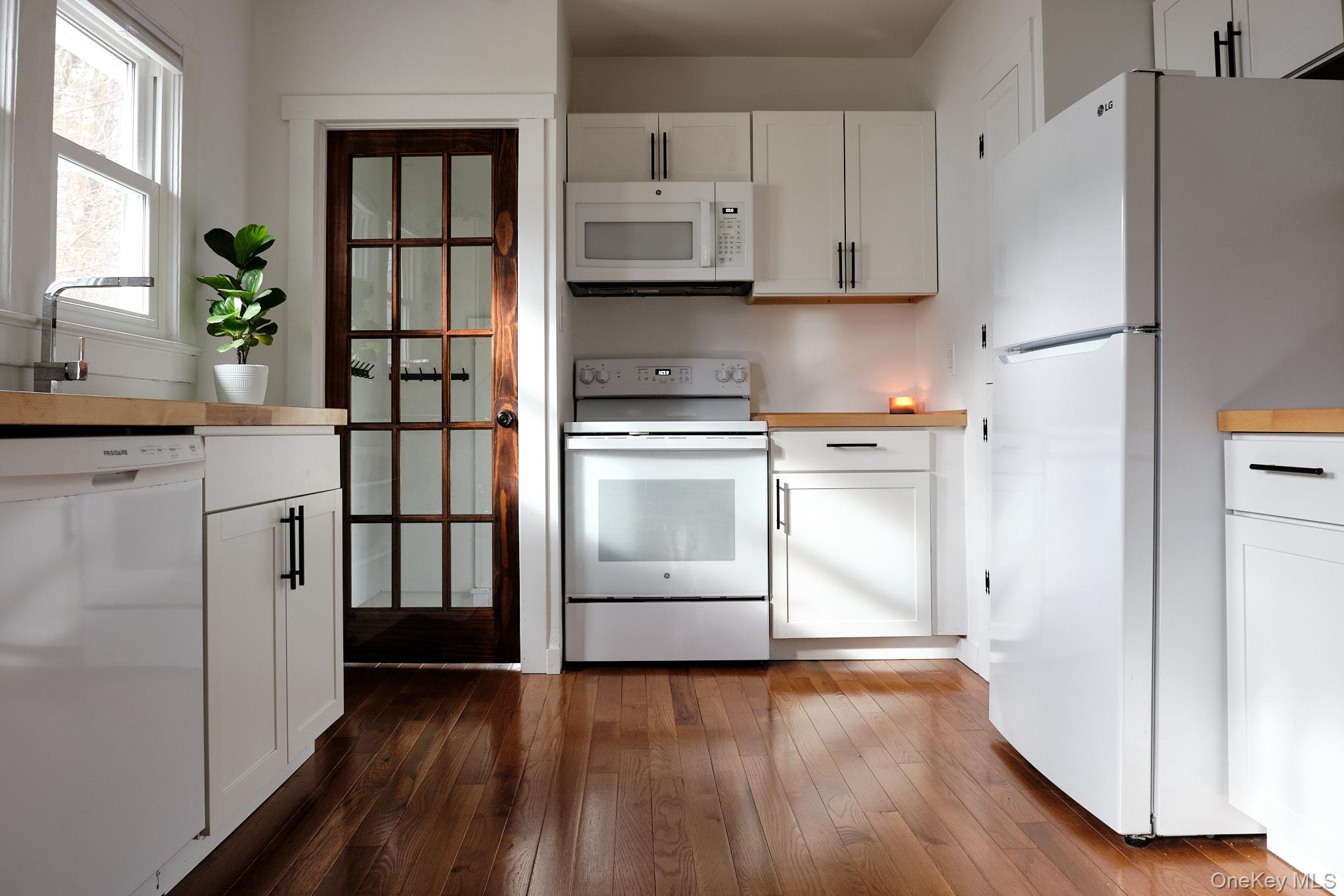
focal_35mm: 24
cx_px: 672
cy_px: 448
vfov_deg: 53.1
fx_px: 896
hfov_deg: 73.7
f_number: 8
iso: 200
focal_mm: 16
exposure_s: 1/2.33
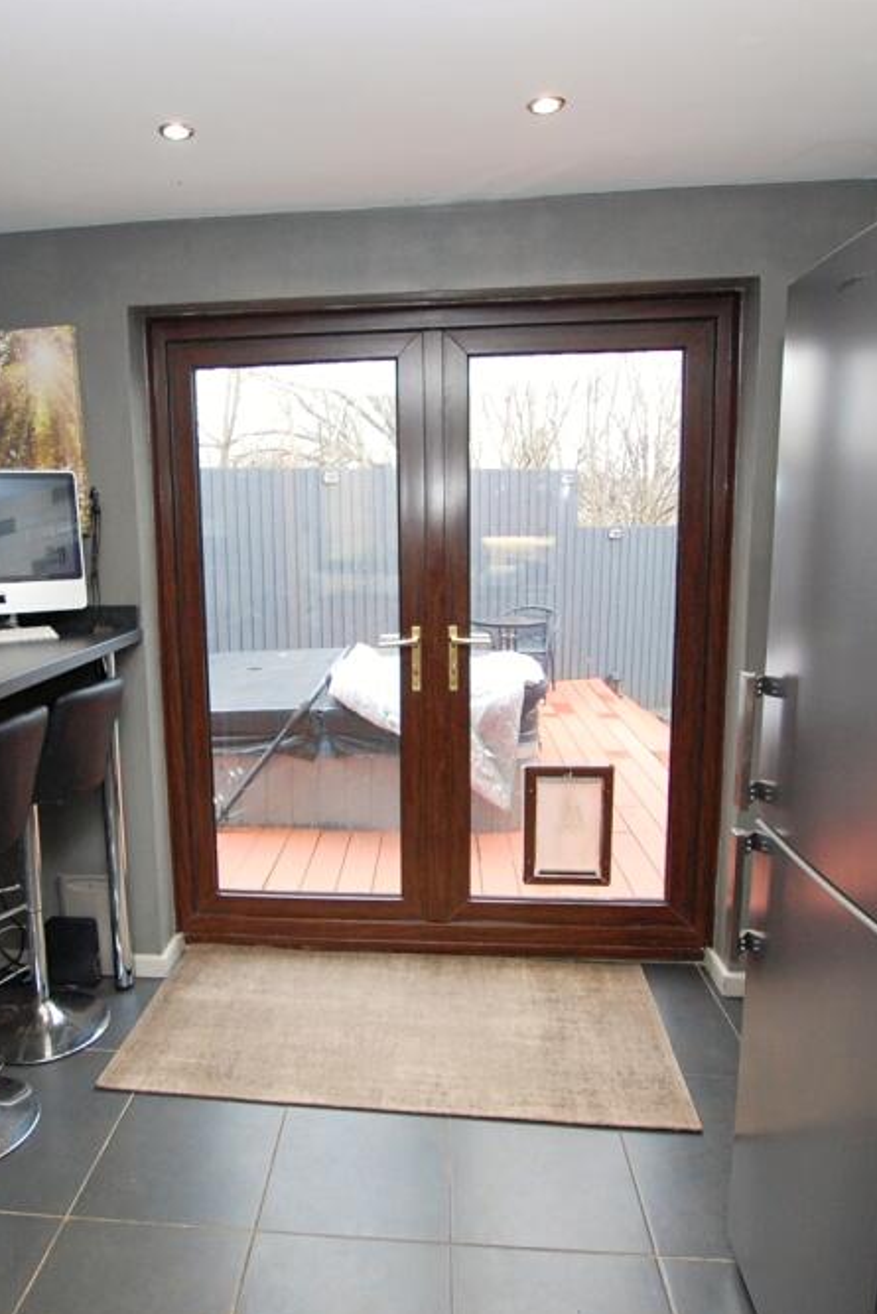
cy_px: 657
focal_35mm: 23
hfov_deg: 54.5
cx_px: 325
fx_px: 840
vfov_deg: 76.1
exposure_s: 1/80
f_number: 4.5
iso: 800
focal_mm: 10
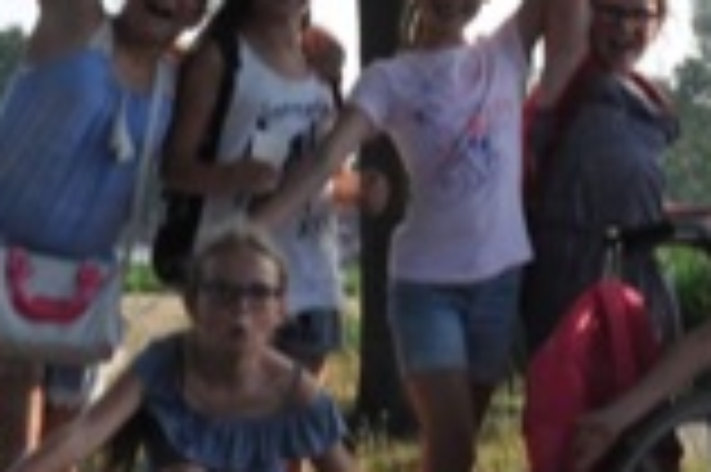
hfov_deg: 6.0
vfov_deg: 4.0
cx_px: 756
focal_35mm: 341
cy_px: 263
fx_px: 6728
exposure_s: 1/800
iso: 2000
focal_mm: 90
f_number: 14
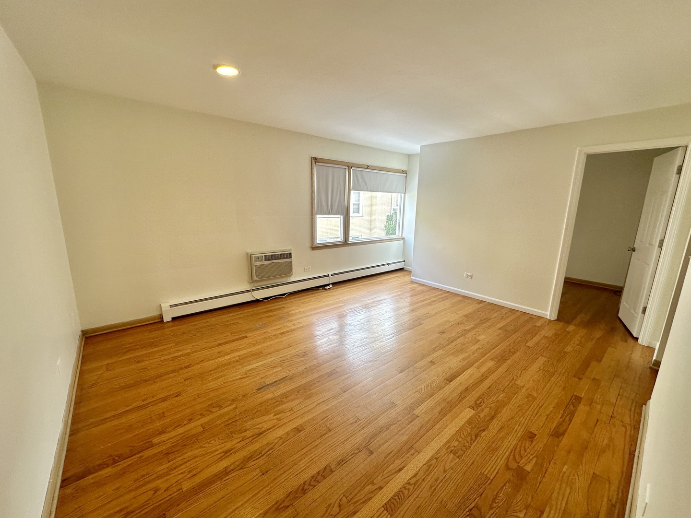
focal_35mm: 14
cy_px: 259
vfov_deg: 85.7
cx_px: 346
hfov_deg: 102.1
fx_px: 279
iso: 80
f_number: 2.2
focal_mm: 2.22
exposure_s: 1/99
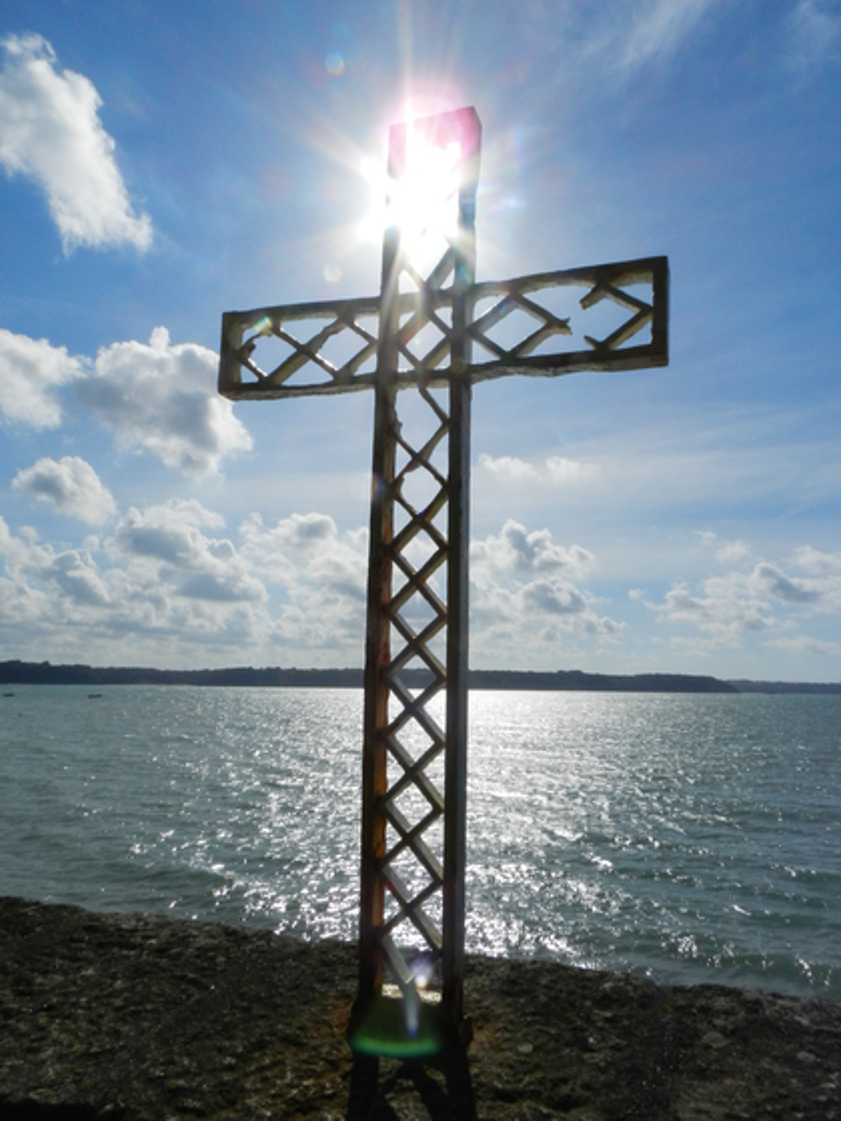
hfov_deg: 58.9
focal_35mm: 23
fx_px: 745
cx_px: 420
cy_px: 560
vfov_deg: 73.9
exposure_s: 1/1250
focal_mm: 4
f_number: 8
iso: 160
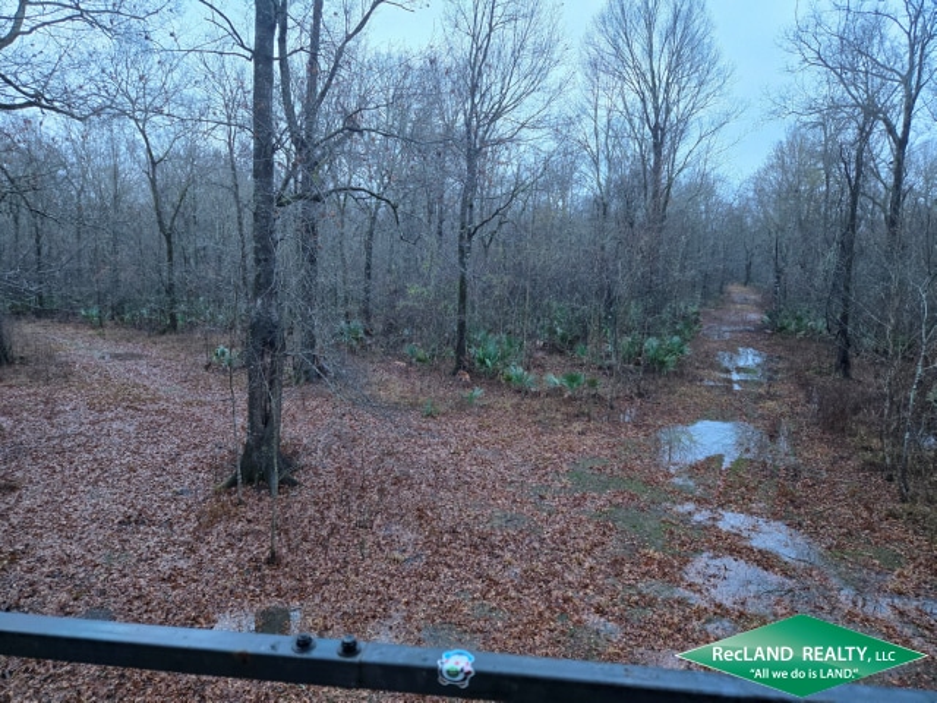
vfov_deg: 58.9
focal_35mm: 23
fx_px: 623
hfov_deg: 73.9
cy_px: 352
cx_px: 468
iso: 320
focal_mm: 5.4
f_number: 1.8
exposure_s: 1/120
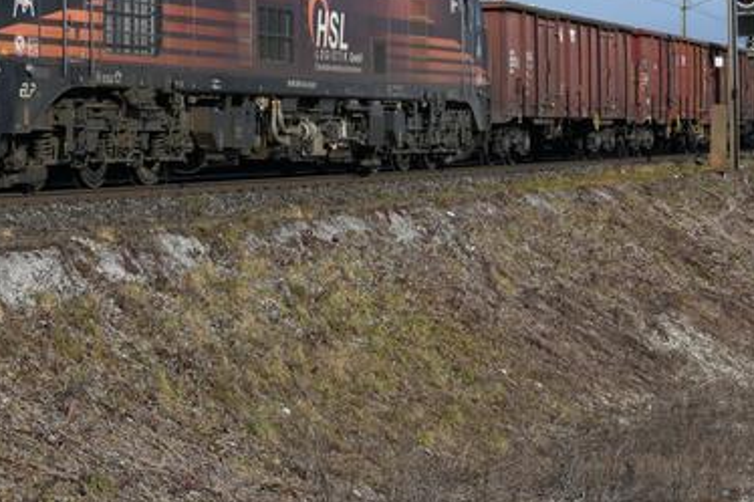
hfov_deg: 18.8
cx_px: 345
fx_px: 2282
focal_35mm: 109
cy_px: -7
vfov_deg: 12.4
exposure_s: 1/1250
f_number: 5.6
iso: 200
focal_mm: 34
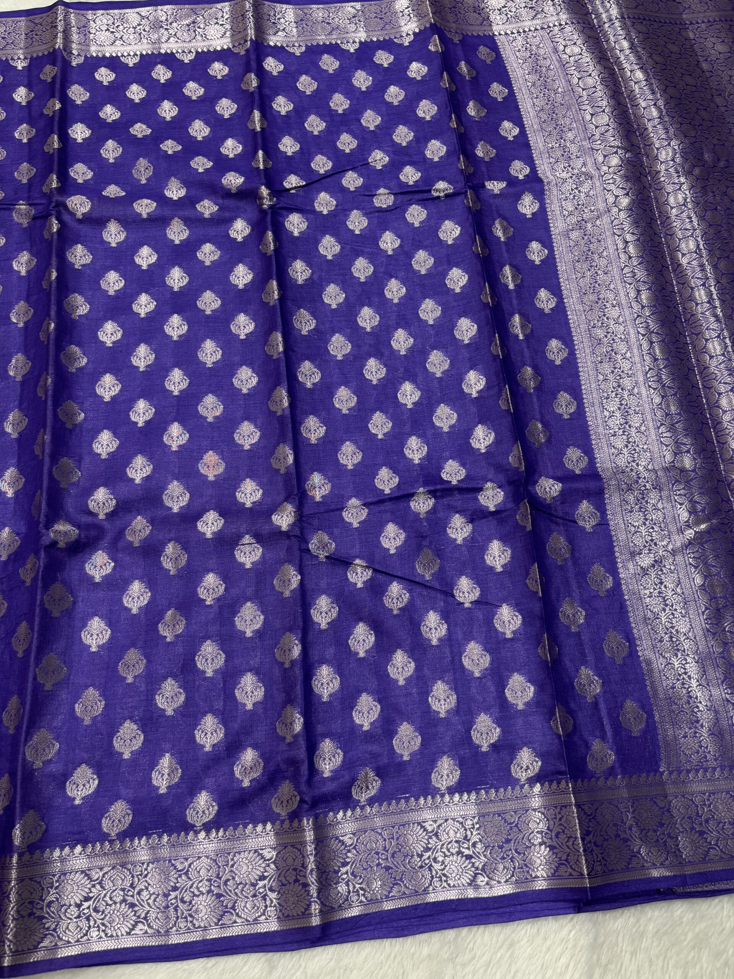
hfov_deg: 53.1
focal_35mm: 26
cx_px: 367
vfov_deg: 67.3
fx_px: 735
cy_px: 490
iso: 125
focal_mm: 5.96
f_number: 1.6
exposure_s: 1/50
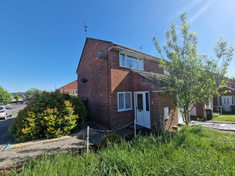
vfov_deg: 89.9
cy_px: 88
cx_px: 118
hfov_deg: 106.2
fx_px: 88
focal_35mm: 13
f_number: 2.2
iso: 50
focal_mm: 2.2
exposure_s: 1/1532
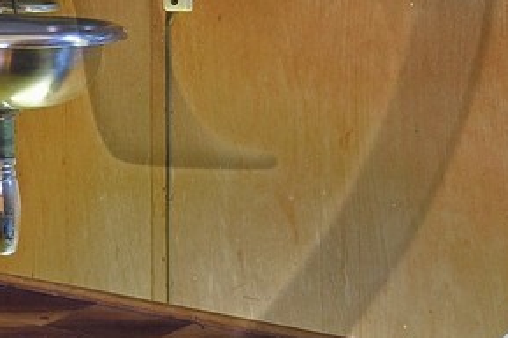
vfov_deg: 10.9
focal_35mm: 122
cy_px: -118
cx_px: -232
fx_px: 1720
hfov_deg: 15.6
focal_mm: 22
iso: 400
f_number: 13
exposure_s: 1/5
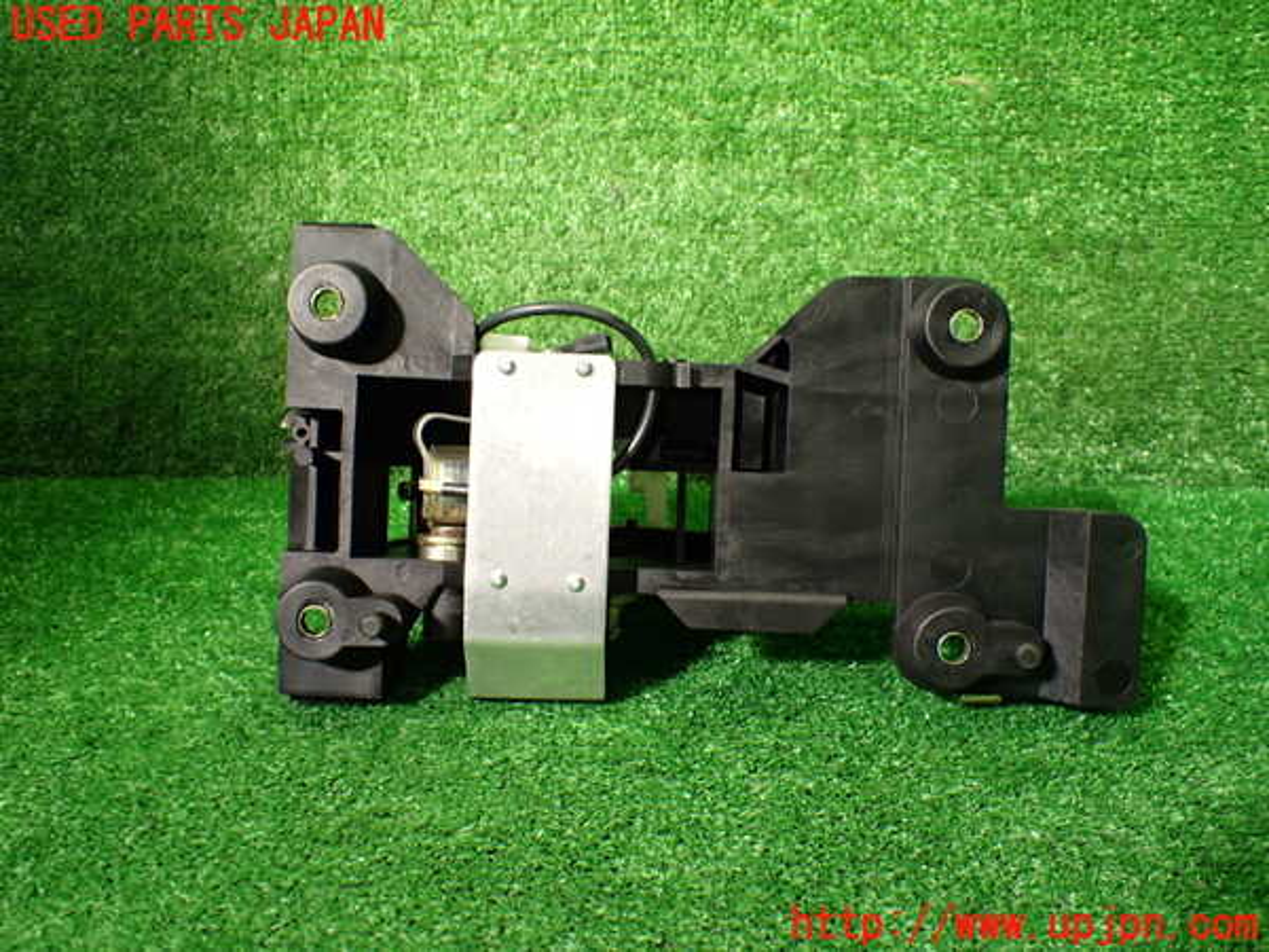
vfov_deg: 46.8
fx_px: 1100
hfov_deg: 60.0
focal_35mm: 30
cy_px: 476
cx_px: 634
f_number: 2.3
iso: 250
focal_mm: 5.4
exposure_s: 1/125
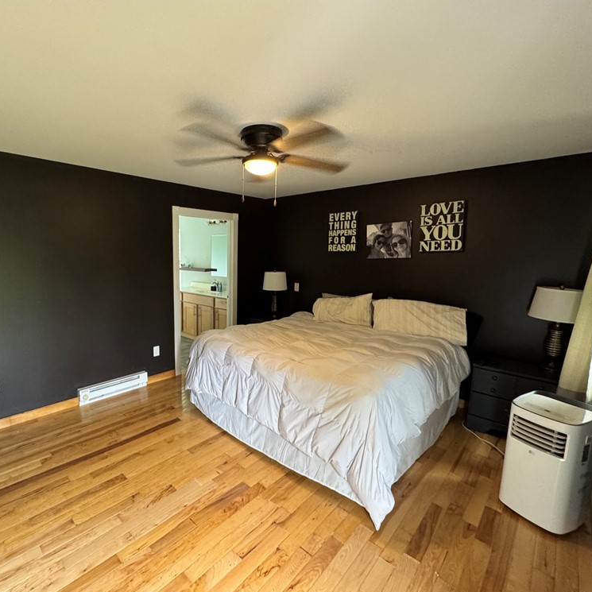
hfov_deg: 83.0
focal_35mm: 17
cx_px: 239
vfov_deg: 84.0
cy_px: 299
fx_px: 329
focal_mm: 2.22
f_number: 2.2
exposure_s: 1/60
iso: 500
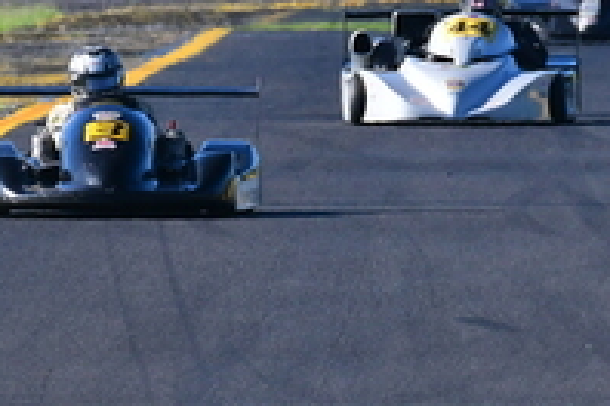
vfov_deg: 0.5
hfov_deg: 0.7
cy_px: -20
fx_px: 51439
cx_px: 96
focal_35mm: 3036
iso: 500
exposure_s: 1/640
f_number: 10
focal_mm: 500
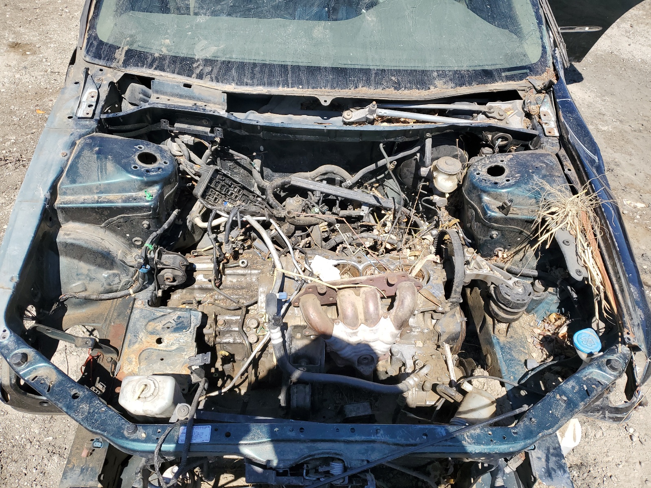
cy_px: 244
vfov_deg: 53.1
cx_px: 326
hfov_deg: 67.3
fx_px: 489
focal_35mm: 26
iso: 50
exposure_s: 1/2000
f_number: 1.5
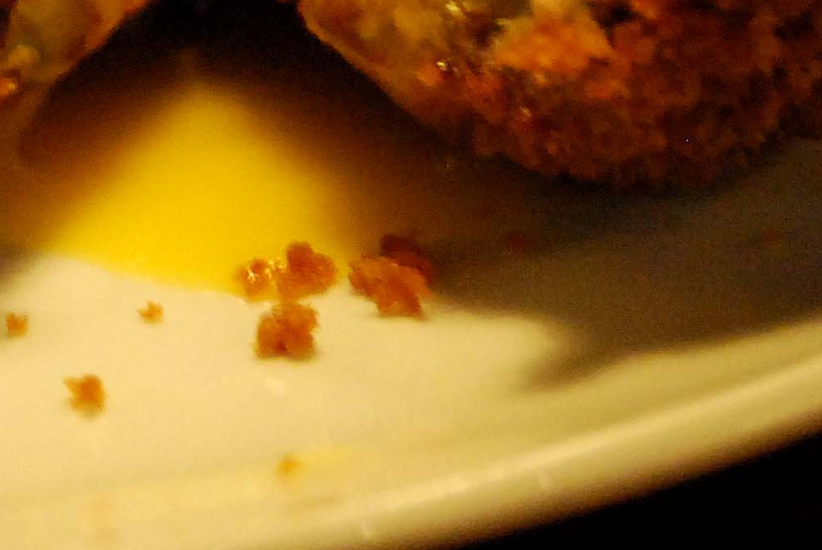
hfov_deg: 4.5
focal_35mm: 454
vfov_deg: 3.0
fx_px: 10378
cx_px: -312
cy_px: -417
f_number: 4.5
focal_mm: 78
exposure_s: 1/20
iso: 1600
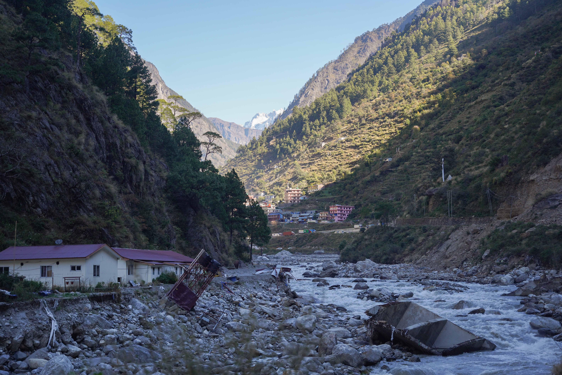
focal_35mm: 60
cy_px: 188
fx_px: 937
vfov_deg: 22.6
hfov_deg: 33.4
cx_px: 281
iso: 160
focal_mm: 60
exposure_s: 1/1000
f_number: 3.2
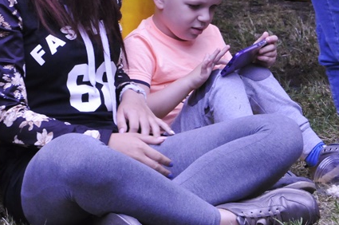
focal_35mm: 379
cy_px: 57
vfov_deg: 3.6
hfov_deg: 5.4
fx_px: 3565
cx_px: 104
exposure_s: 1/125
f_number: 9
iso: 1000
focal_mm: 105
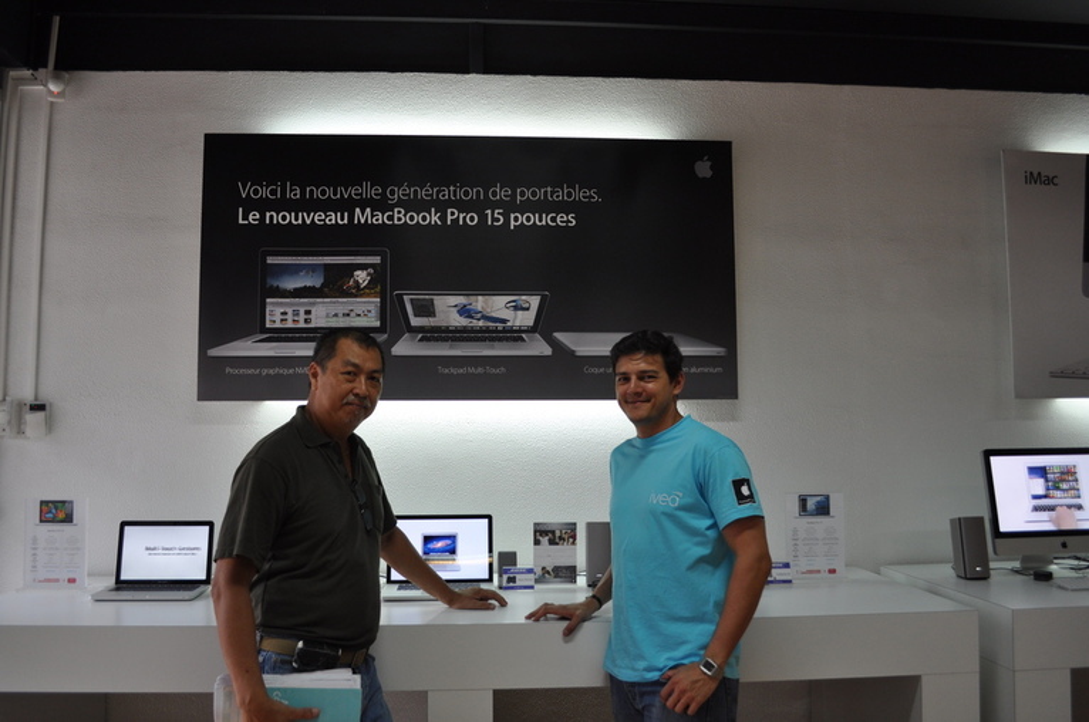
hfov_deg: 62.0
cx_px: 544
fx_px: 906
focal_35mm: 30
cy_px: 361
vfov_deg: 43.5
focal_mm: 20
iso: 400
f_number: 4.5
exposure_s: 1/80
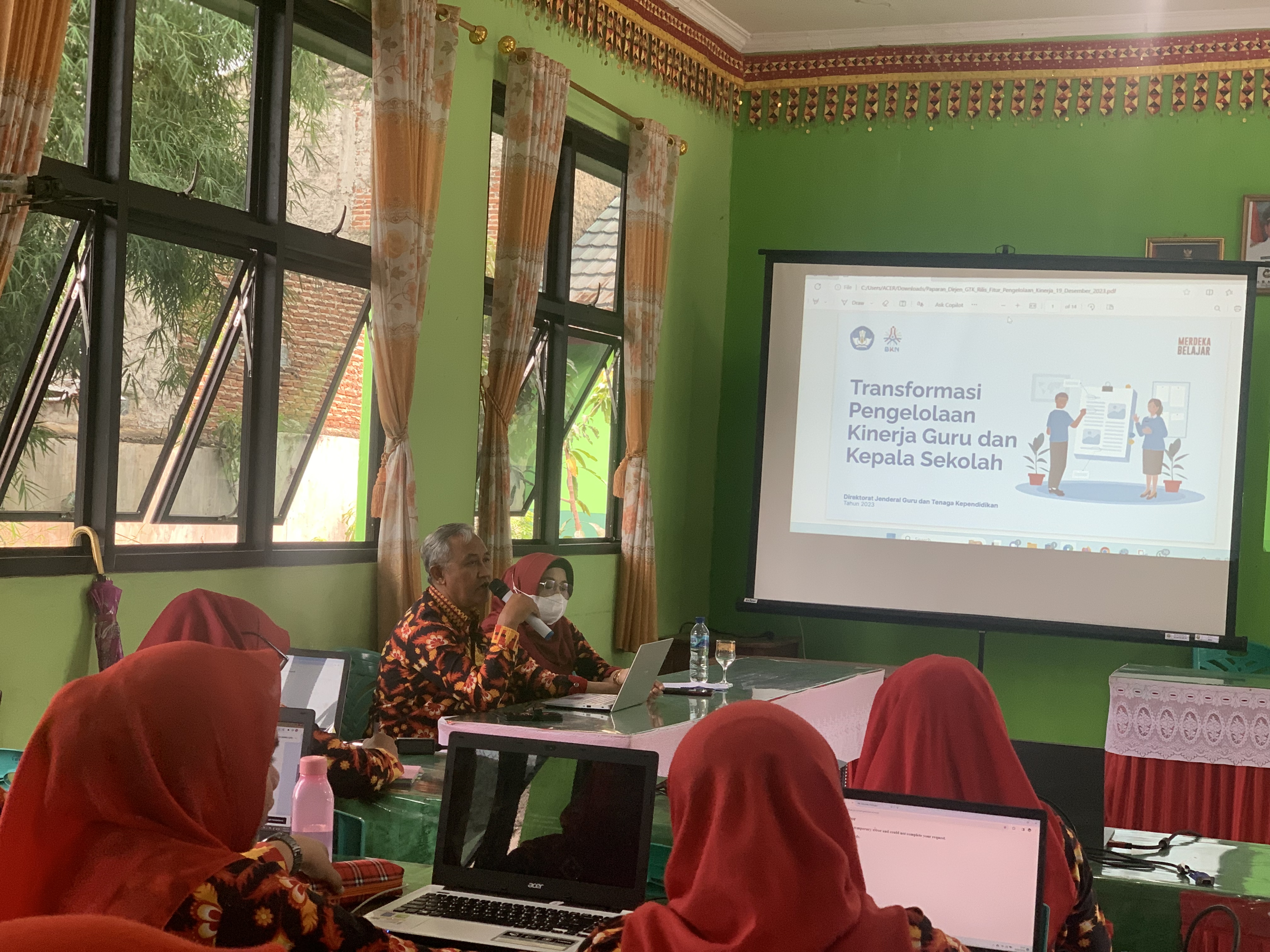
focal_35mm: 52
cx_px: 635
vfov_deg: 28.0
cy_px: 476
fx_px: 1908
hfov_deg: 36.8
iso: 100
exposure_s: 1/120
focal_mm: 6
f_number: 2.4
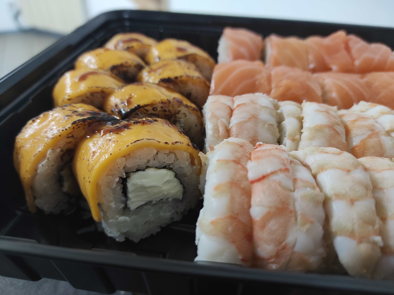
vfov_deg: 54.8
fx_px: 284
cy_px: 148
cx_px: 197
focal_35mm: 25
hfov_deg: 69.4
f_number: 1.89
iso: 450
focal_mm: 5.43
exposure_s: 1/33
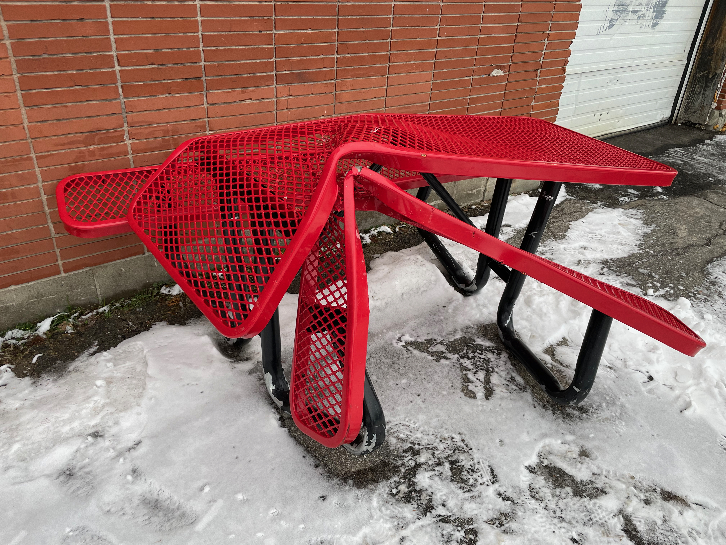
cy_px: 272
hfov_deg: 67.3
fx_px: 545
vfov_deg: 53.1
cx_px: 363
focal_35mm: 26
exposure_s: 1/121
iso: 64
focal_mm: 4.2
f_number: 1.6
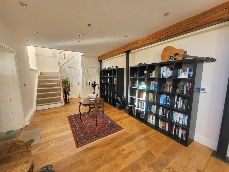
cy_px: 86
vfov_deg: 89.9
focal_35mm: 13
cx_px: 114
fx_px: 86
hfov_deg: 106.2
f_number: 2.2
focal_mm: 1.74
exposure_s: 1/50
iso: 64
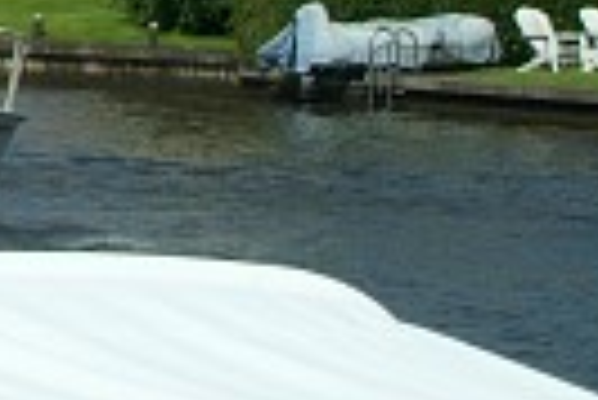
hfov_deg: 8.3
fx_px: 4057
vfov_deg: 5.6
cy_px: -103
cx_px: -265
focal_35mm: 244
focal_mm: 48
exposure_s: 1/1000
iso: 400
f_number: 13
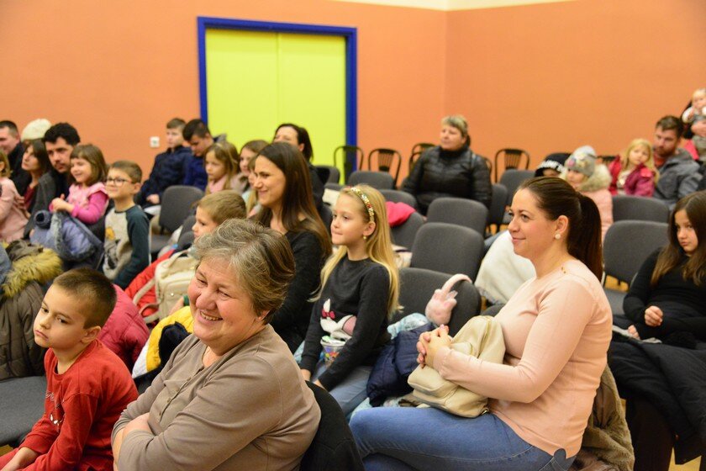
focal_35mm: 38
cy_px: 236
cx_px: 353
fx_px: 745
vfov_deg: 35.1
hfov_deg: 50.7
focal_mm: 38
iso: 6400
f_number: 4
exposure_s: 1/100
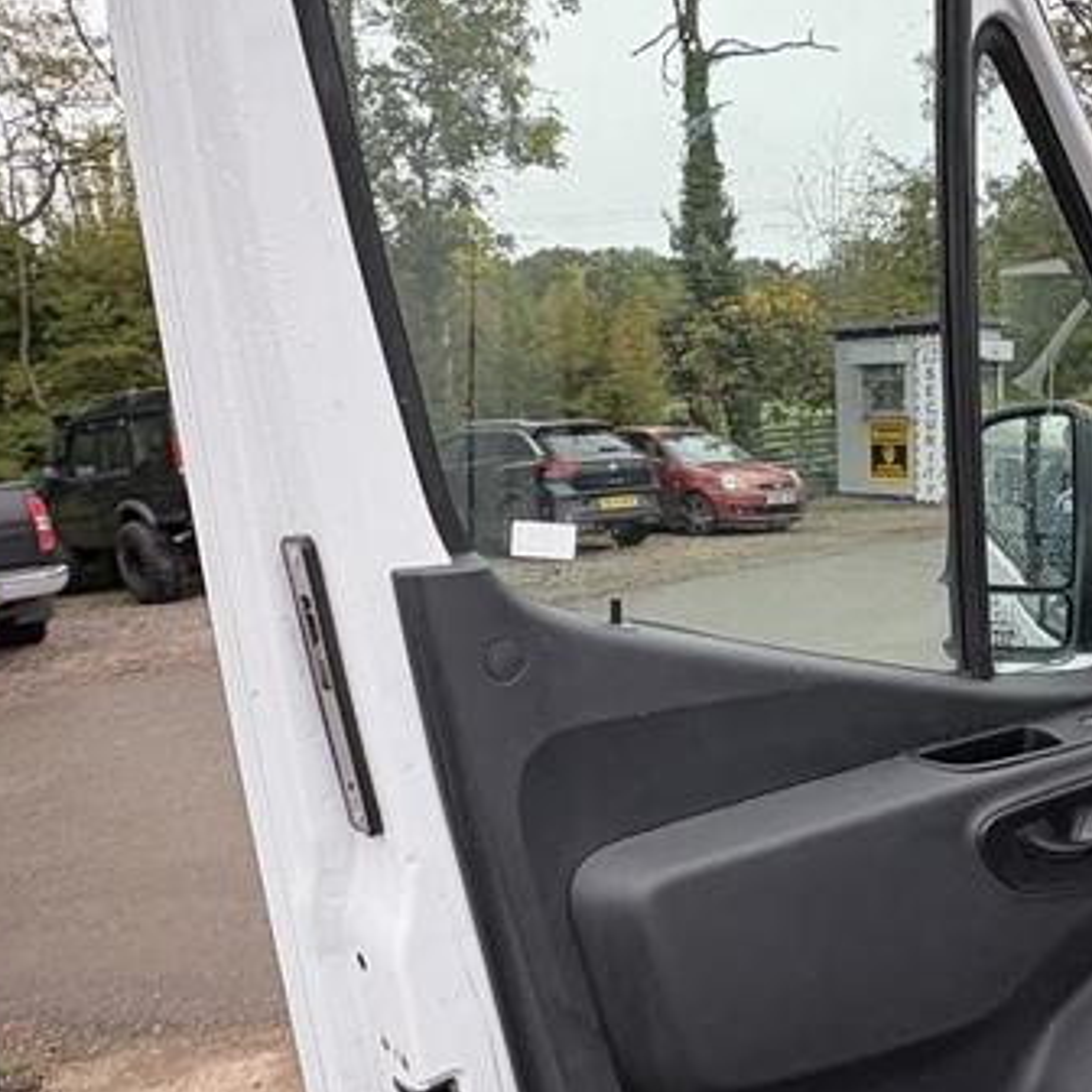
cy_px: 712
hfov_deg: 47.5
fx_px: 1178
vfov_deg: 49.0
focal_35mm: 33
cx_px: 842
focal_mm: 2.22
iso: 80
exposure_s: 1/99
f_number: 2.2
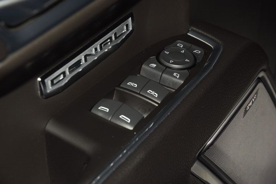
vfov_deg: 13.0
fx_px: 805
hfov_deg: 19.5
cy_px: 92
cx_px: 138
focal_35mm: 105
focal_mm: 70
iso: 100
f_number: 8
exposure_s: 1/125
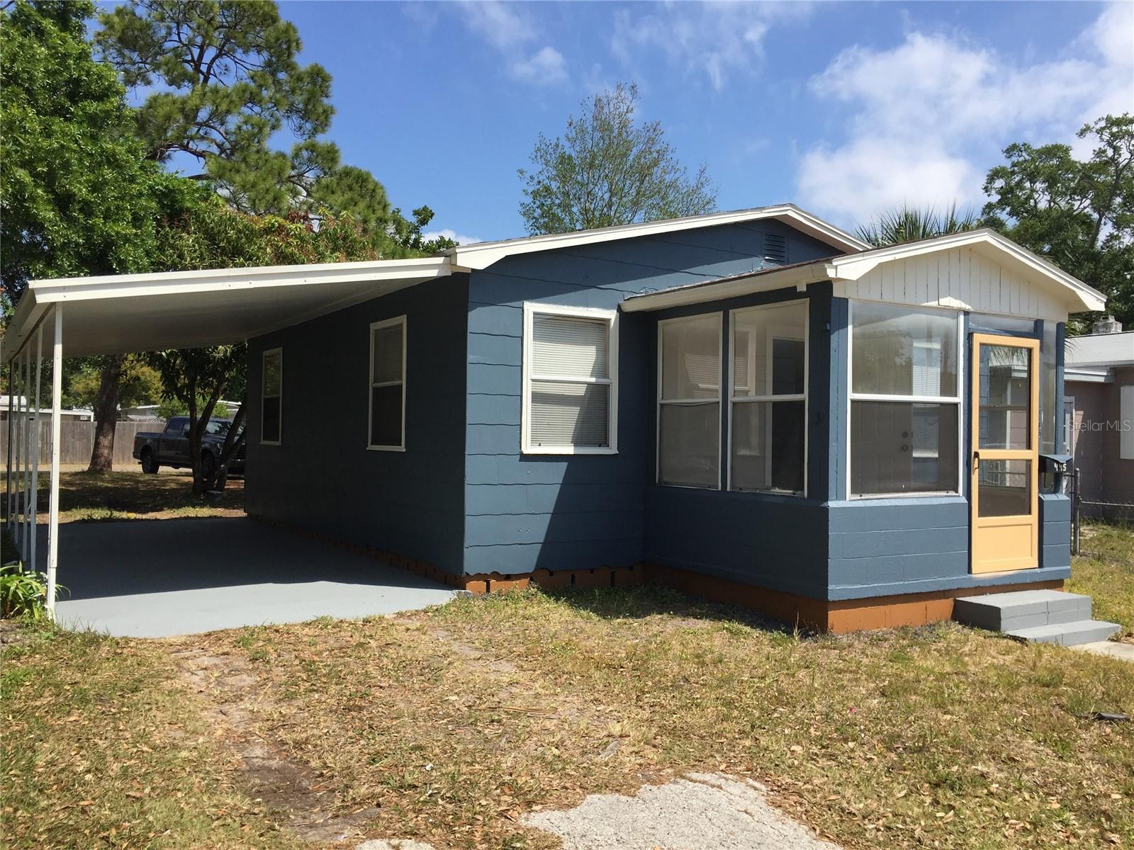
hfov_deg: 61.7
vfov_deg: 48.2
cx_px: 567
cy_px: 425
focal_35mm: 29
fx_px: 950
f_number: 2.2
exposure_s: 1/2083
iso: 32
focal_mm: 4.15
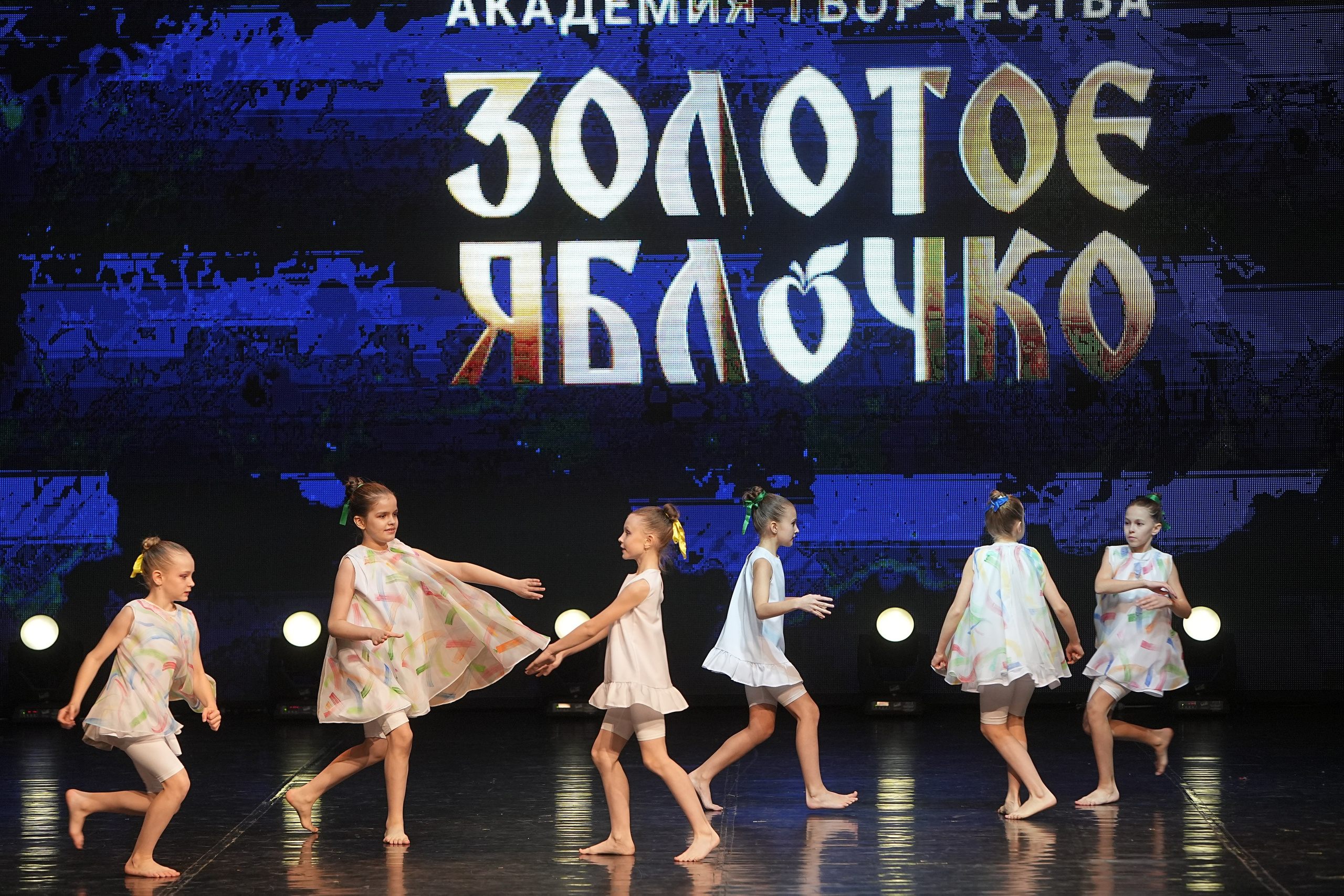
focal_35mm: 140
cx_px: 672
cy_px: 448
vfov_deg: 9.8
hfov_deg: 14.7
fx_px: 5227
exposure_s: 1/400
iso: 2500
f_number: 4
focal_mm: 140
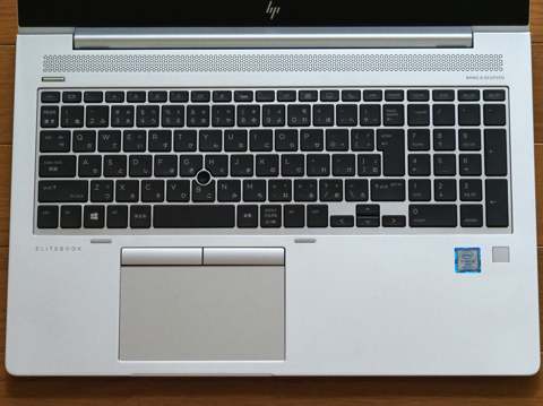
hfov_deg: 16.4
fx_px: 1880
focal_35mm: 120
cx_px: 272
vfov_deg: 12.3
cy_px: 203
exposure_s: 1/80
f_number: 5.6
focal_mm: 60
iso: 6400
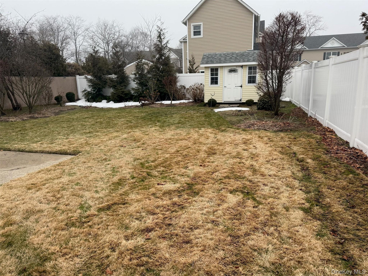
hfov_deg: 71.6
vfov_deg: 56.8
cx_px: 184
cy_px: 138
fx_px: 255
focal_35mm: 24
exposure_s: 1/121
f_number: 1.78
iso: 160
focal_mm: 6.76
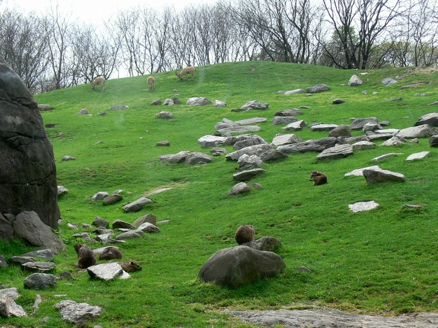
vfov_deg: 24.8
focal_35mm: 59
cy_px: 164
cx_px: 219
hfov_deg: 32.7
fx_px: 747
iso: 80
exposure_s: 1/320
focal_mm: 10.4
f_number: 4.5
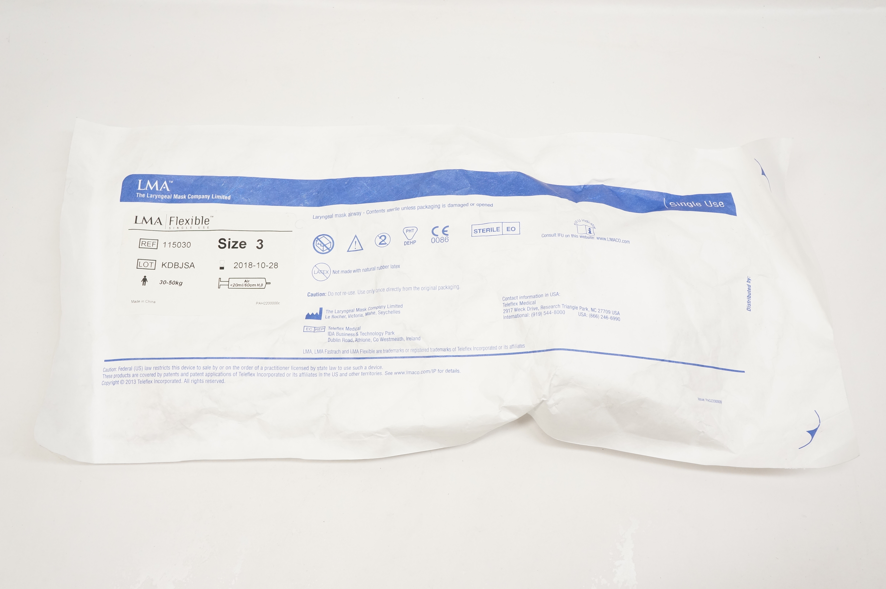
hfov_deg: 57.3
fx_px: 811
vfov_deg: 39.9
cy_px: 294
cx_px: 443
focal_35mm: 33
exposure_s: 1/100
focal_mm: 22
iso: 800
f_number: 7.1
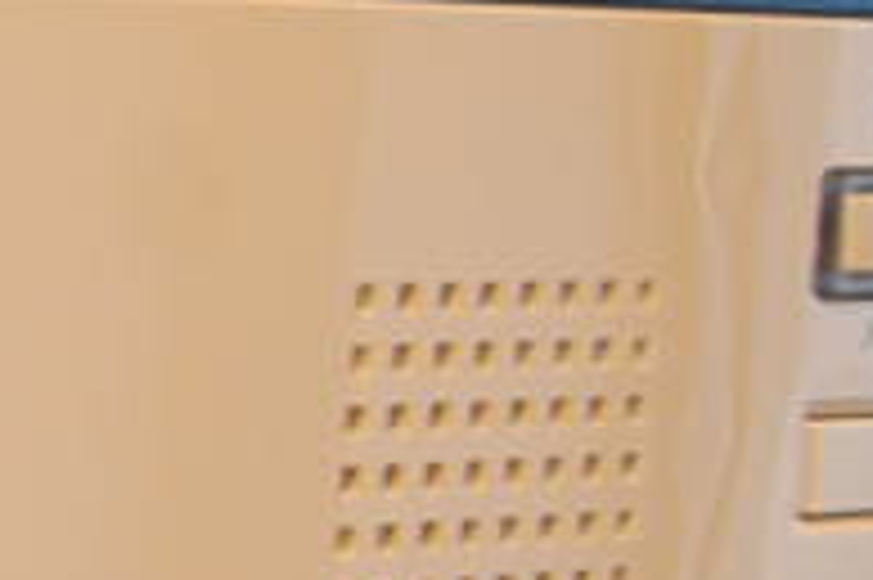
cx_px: -1696
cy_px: 553
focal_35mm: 93
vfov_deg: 14.5
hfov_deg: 11.8
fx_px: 2253
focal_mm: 8
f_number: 4.5
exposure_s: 1/40
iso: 800
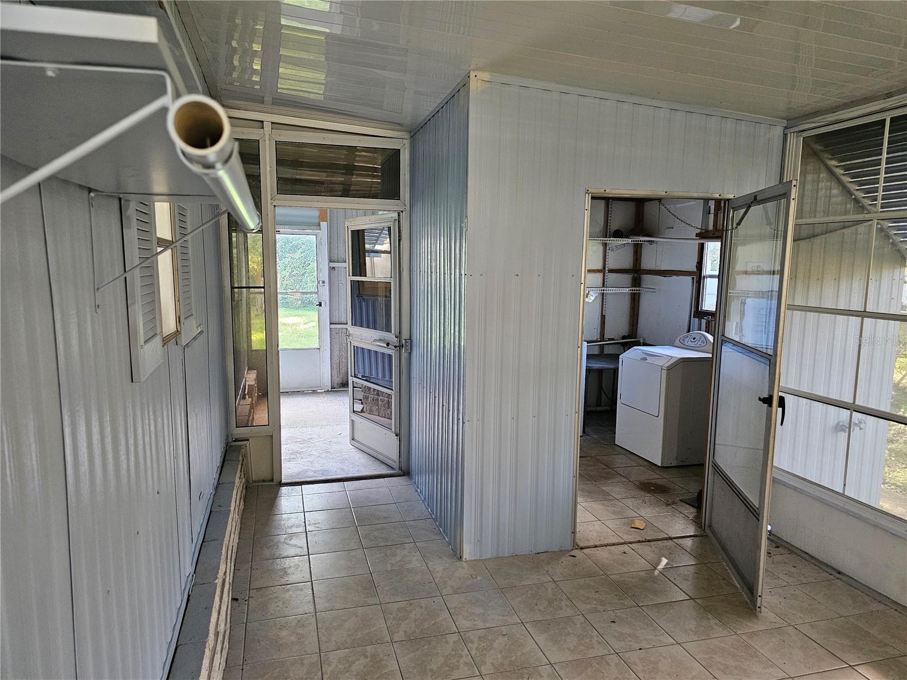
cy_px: 340
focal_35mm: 23
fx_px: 603
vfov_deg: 58.9
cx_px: 454
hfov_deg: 73.9
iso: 800
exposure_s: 1/120
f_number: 1.7
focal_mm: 6.3
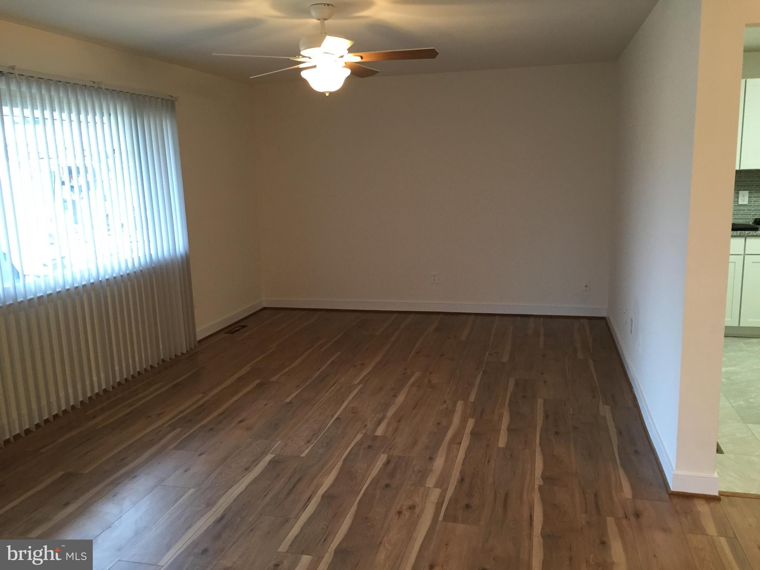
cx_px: 380
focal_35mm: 29
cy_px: 285
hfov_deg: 61.7
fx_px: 637
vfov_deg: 48.2
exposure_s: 1/30
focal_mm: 4.15
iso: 125
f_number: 2.2
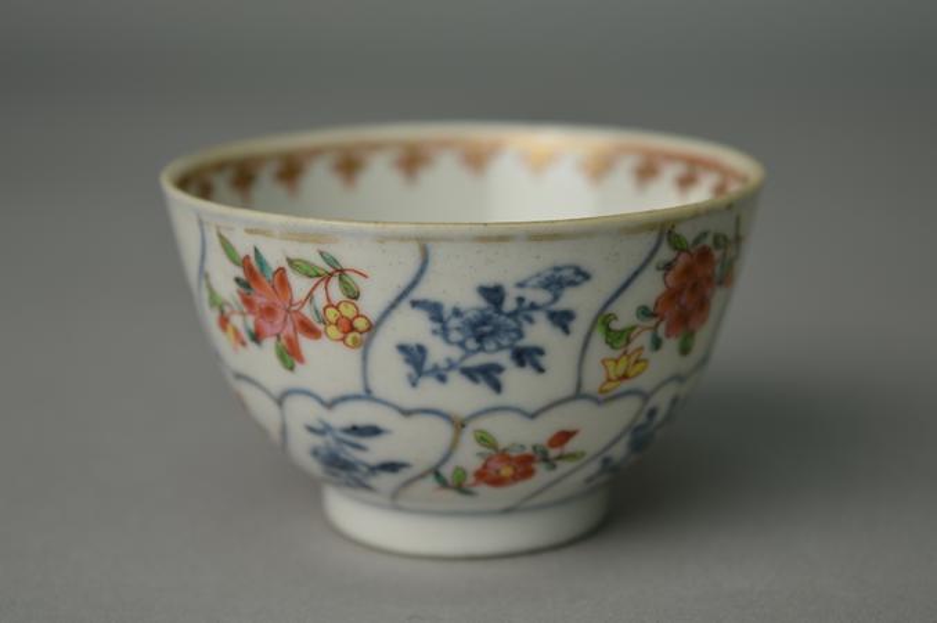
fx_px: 1950
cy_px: 312
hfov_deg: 27.0
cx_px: 468
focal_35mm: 75
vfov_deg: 18.1
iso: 100
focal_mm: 50
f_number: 6.3
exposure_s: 1/10
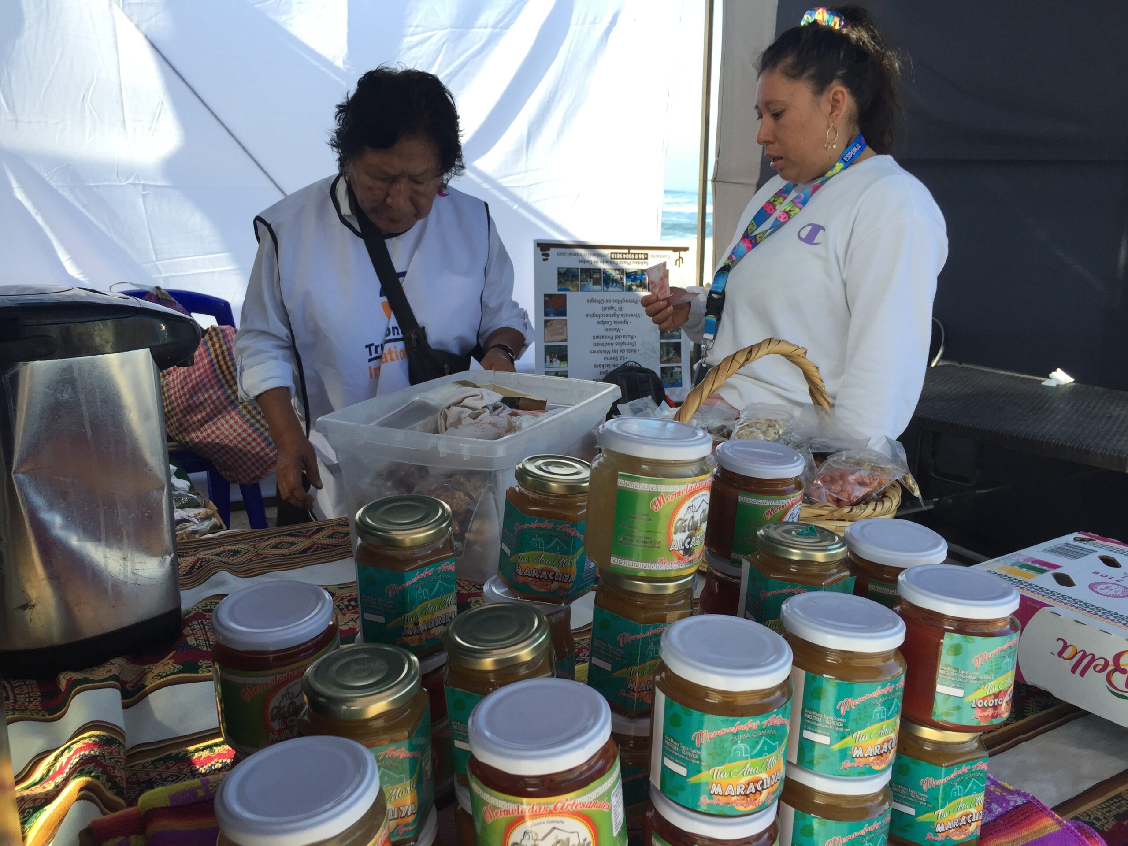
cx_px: 564
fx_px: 945
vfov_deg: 48.2
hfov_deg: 61.7
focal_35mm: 29
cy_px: 423
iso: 32
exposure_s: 1/380
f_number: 2.2
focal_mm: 4.15
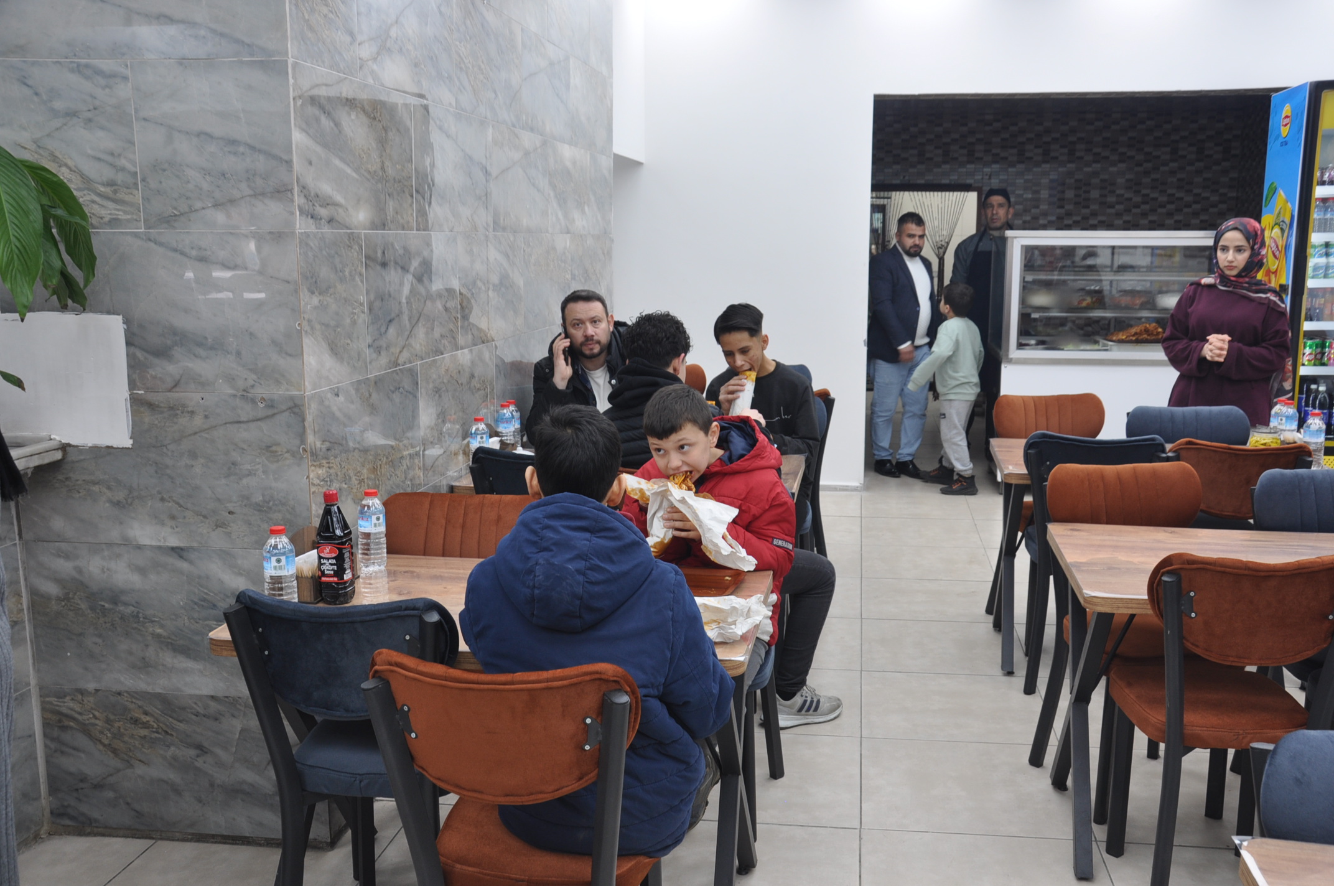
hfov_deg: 57.3
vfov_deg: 39.9
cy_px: 443
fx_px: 1221
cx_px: 667
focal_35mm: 33
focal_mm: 22
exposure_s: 1/30
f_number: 5.6
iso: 220
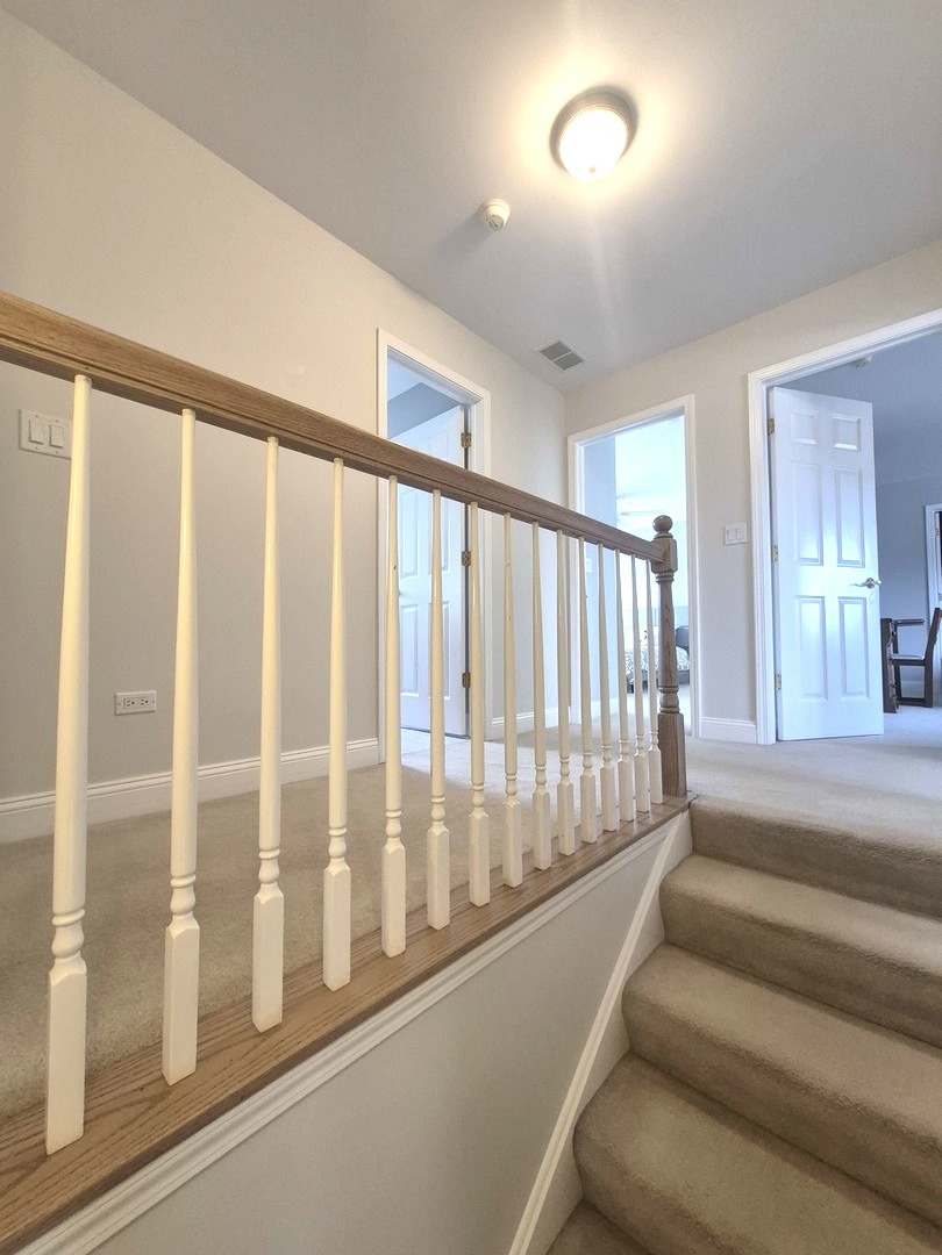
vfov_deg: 106.2
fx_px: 472
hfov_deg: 89.9
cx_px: 471
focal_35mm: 13
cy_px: 628
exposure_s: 1/60
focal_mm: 1.74
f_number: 2.2
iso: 200
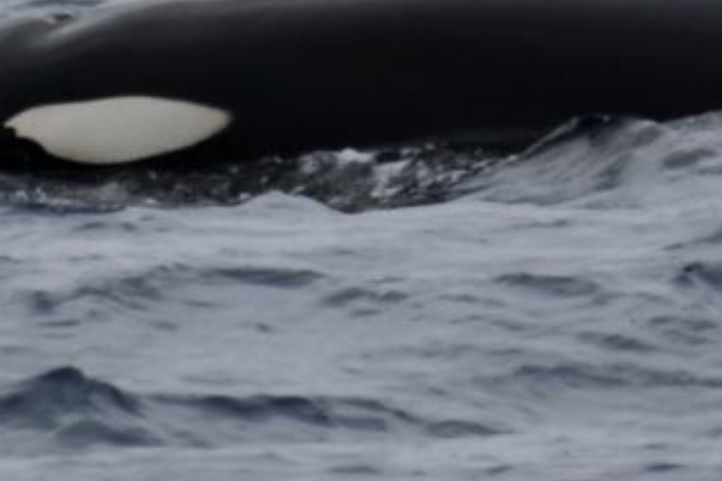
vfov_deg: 0.9
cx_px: 601
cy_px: -46
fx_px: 30021
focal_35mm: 1497
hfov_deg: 1.4
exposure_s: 1/8000
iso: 900
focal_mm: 600
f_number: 6.3
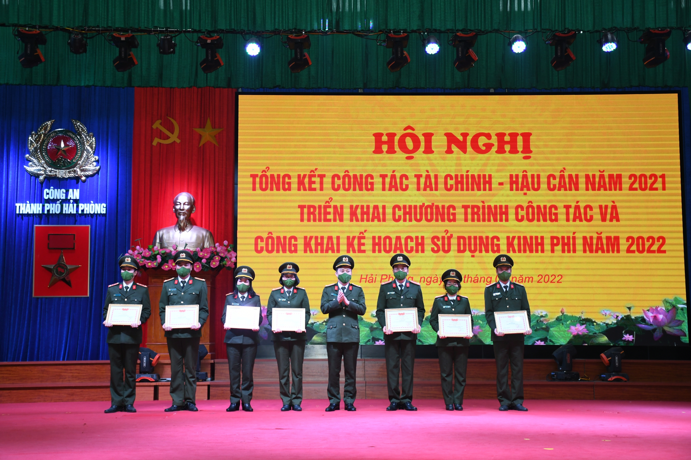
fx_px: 921
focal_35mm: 48
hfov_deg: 41.1
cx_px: 346
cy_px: 230
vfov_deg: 28.1
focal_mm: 32
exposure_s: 1/200
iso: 800
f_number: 4
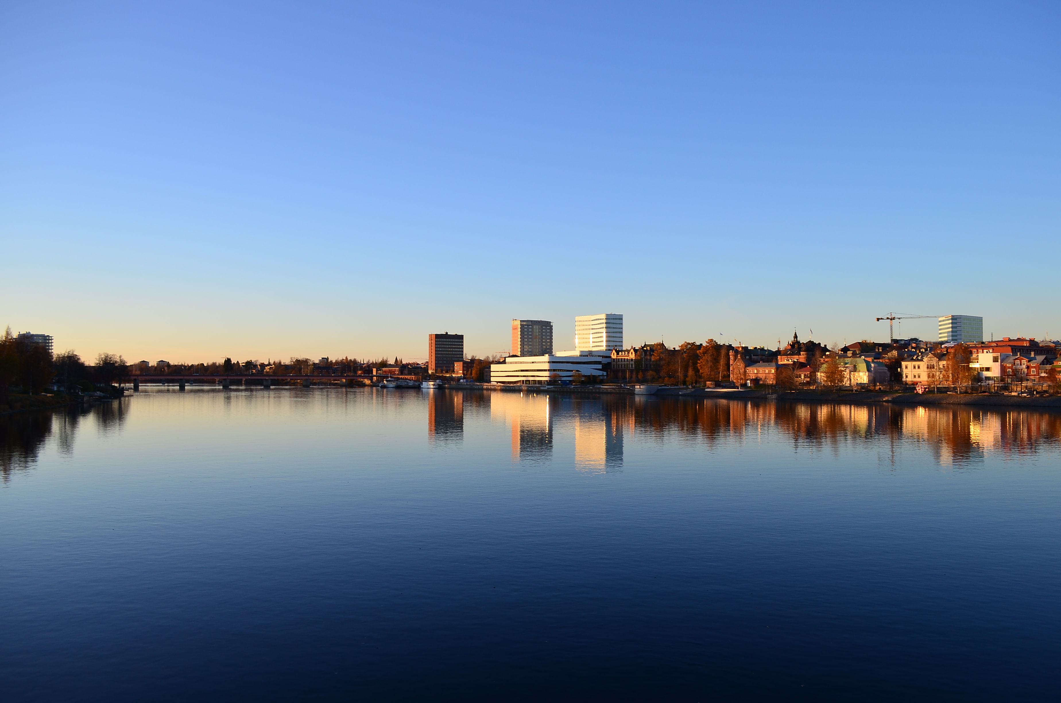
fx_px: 794
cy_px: 352
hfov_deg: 67.5
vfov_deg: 47.7
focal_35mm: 27
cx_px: 530
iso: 125
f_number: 6.3
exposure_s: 1/160
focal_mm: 18
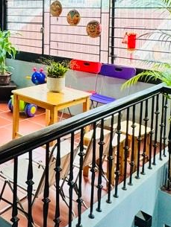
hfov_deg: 29.4
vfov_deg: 38.4
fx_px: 309
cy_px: 36
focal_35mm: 47
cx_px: 11
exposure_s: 1/100
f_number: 2.2
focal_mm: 2.22
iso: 64
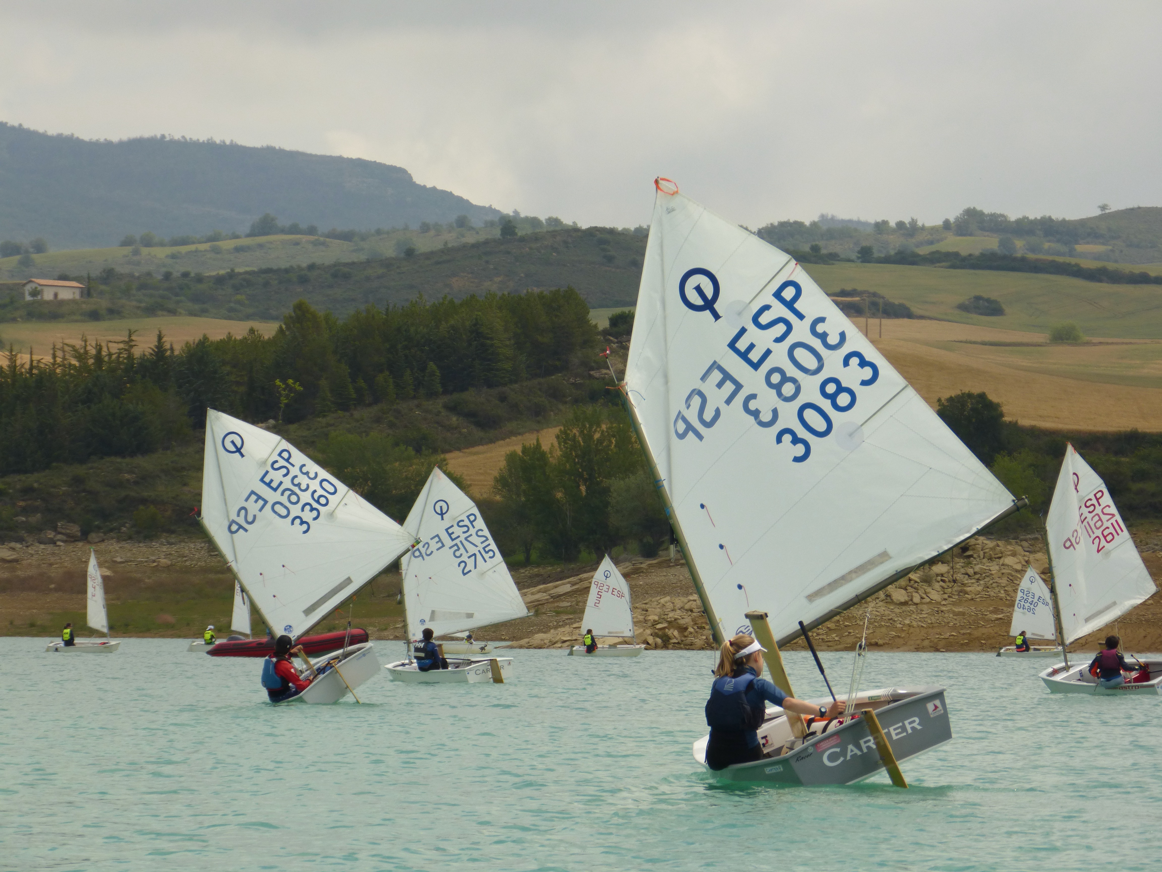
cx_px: 581
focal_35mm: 181
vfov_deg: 8.2
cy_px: 436
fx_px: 6076
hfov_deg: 10.9
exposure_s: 1/1600
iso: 100
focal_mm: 32.5
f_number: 3.8
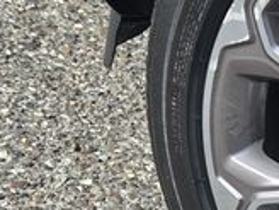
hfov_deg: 19.1
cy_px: 162
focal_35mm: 90
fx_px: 725
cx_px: 417
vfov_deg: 16.3
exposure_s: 1/1636
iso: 80
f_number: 1.8
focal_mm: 5.4
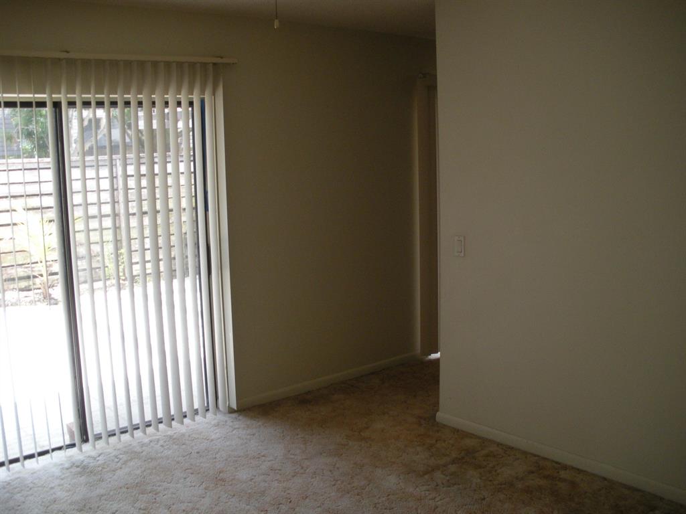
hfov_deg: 51.4
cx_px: 343
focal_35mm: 36
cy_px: 257
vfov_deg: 39.7
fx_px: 713
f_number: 3.5
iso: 155
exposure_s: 1/62
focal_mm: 6.3
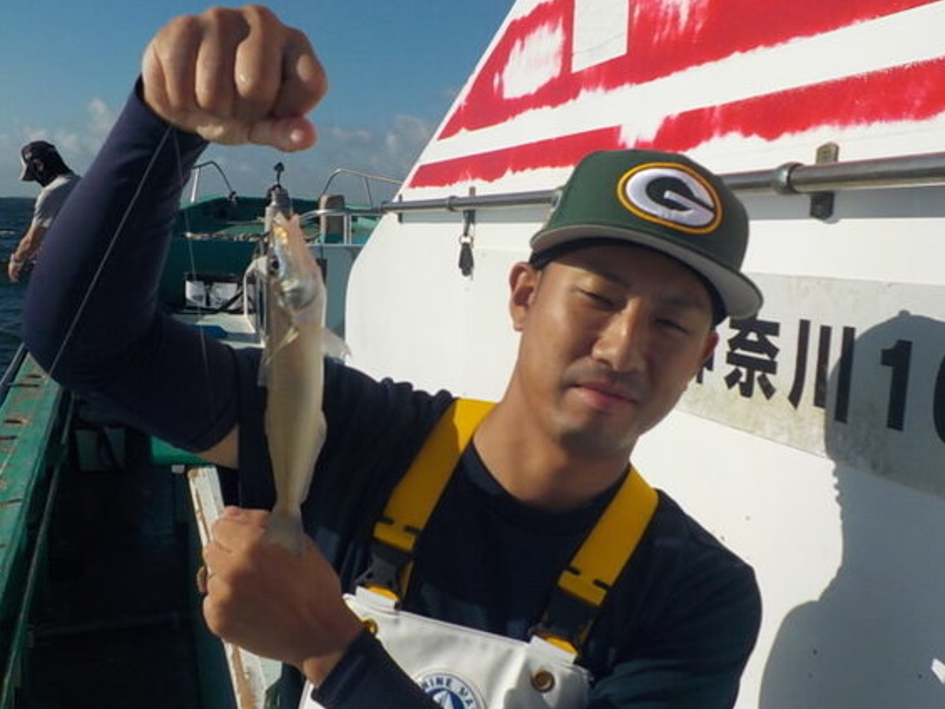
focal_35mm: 34
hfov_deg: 53.9
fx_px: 928
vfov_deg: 41.8
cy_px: 391
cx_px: 462
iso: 125
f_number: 6.6
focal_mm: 4.1
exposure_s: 1/800
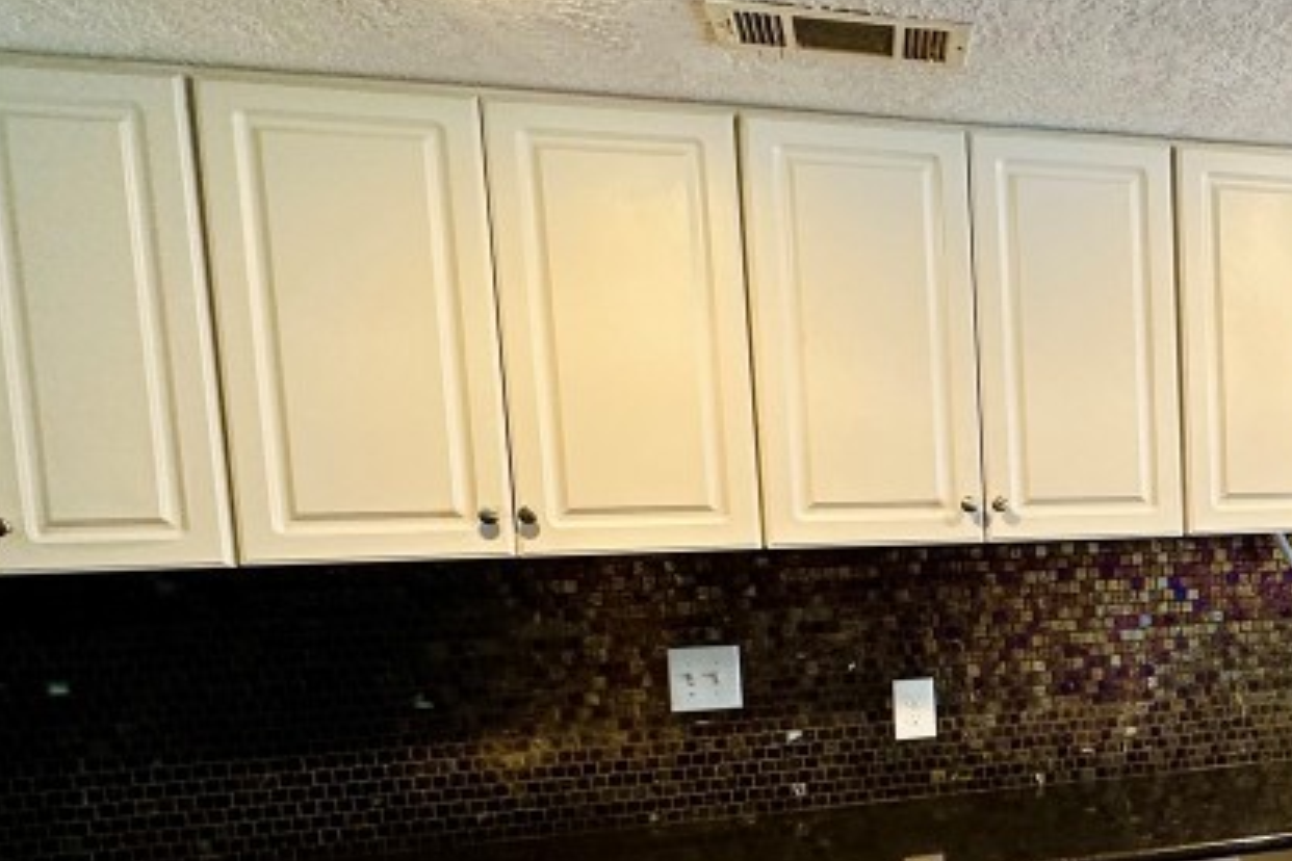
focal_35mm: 36
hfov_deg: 44.1
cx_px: 1333
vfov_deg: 36.1
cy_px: 630
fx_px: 1292
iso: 320
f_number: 2.2
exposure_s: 1/120
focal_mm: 2.22
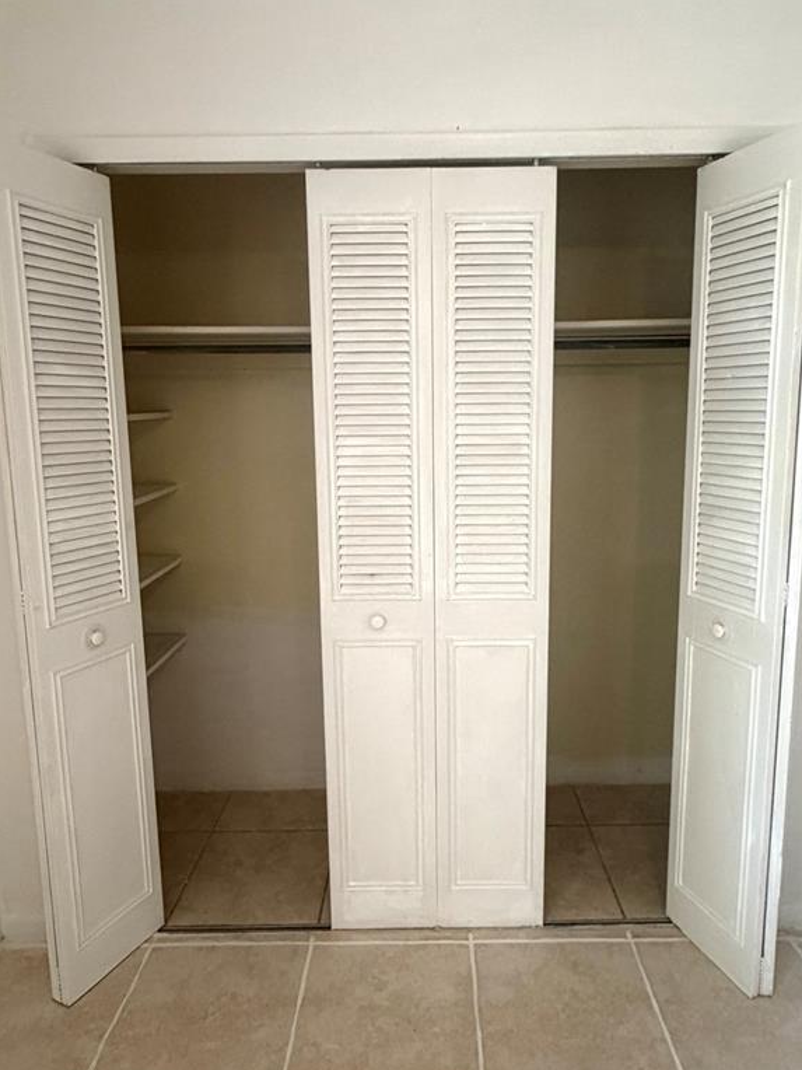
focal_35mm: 22
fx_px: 680
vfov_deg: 76.4
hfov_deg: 61.0
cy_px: 514
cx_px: 425
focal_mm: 2.22
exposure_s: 1/60
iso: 160
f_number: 2.2
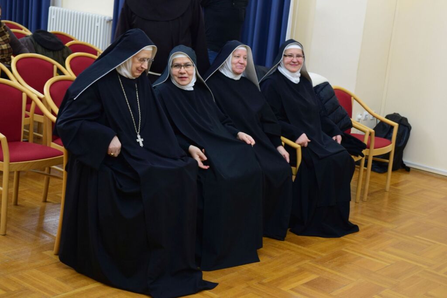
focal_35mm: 48
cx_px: 224
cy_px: 149
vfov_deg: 28.1
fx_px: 596
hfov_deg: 41.1
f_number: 3.2
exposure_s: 1/60
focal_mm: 32
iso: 1250
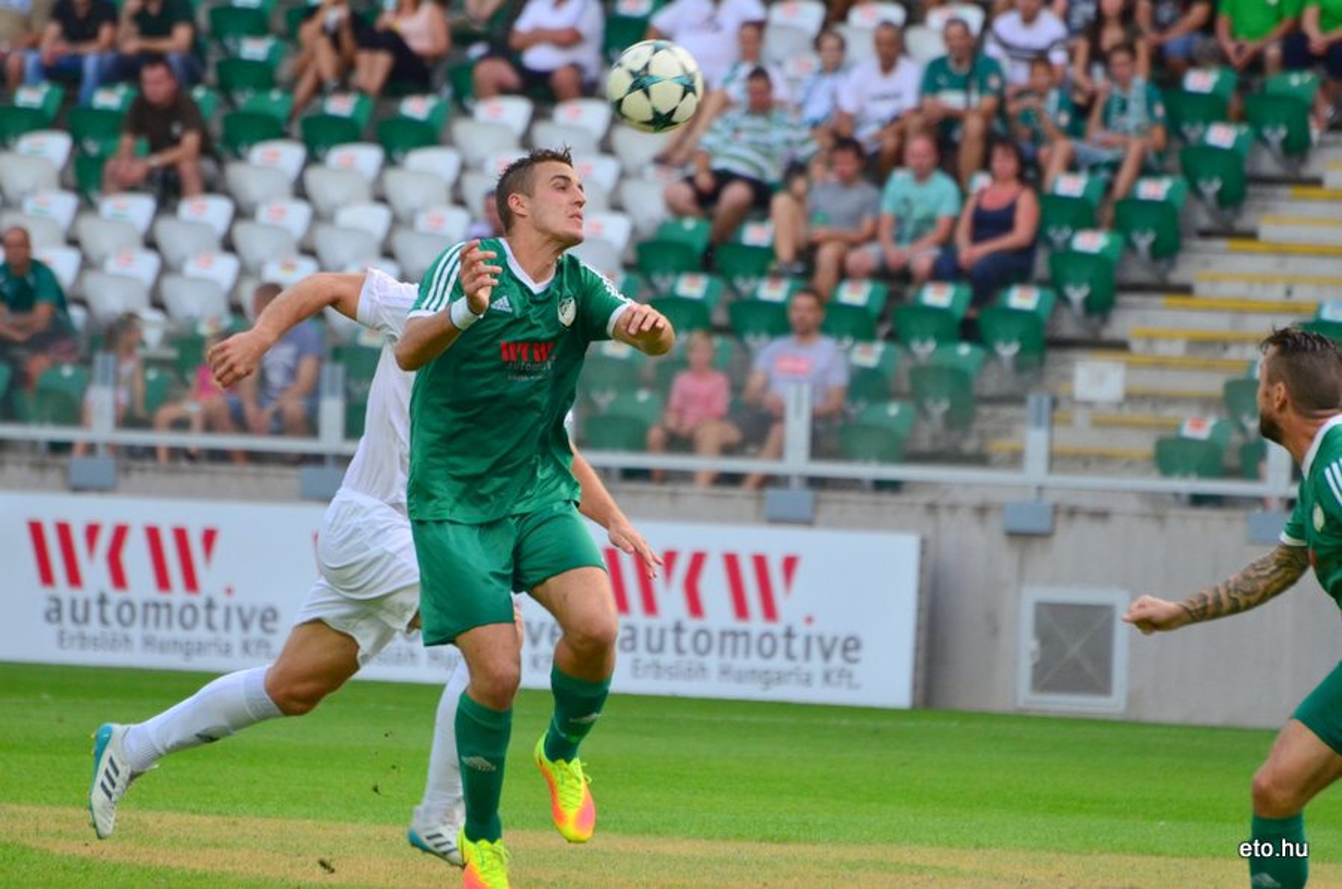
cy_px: 444
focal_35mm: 450
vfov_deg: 3.0
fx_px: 16739
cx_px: 671
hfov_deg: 4.6
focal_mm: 300
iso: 1000
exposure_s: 1/640
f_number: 5.6
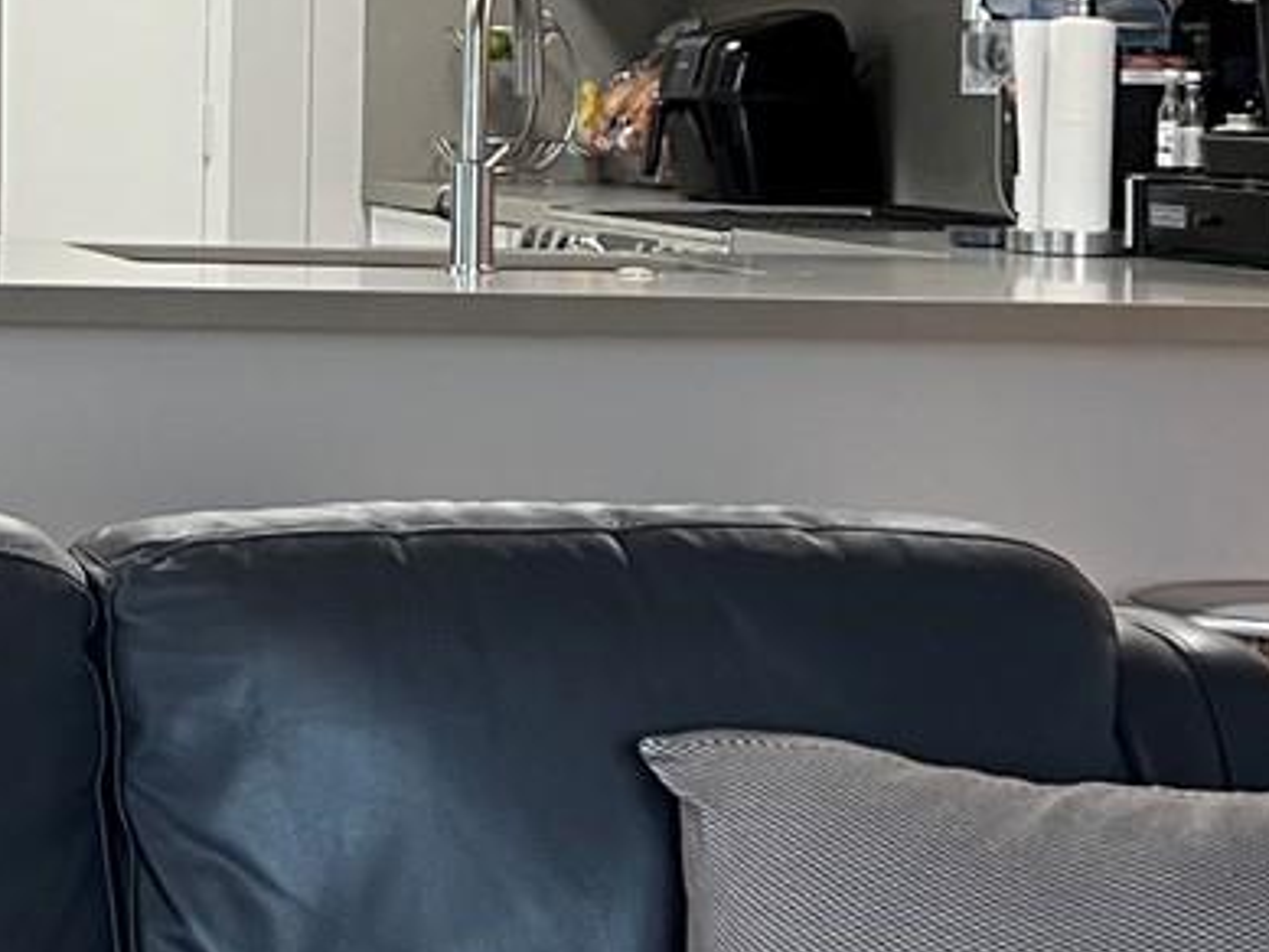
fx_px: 3924
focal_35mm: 107
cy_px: 52
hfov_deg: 17.3
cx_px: -382
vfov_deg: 13.7
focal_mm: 5.7
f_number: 1.5
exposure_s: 1/60
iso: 125
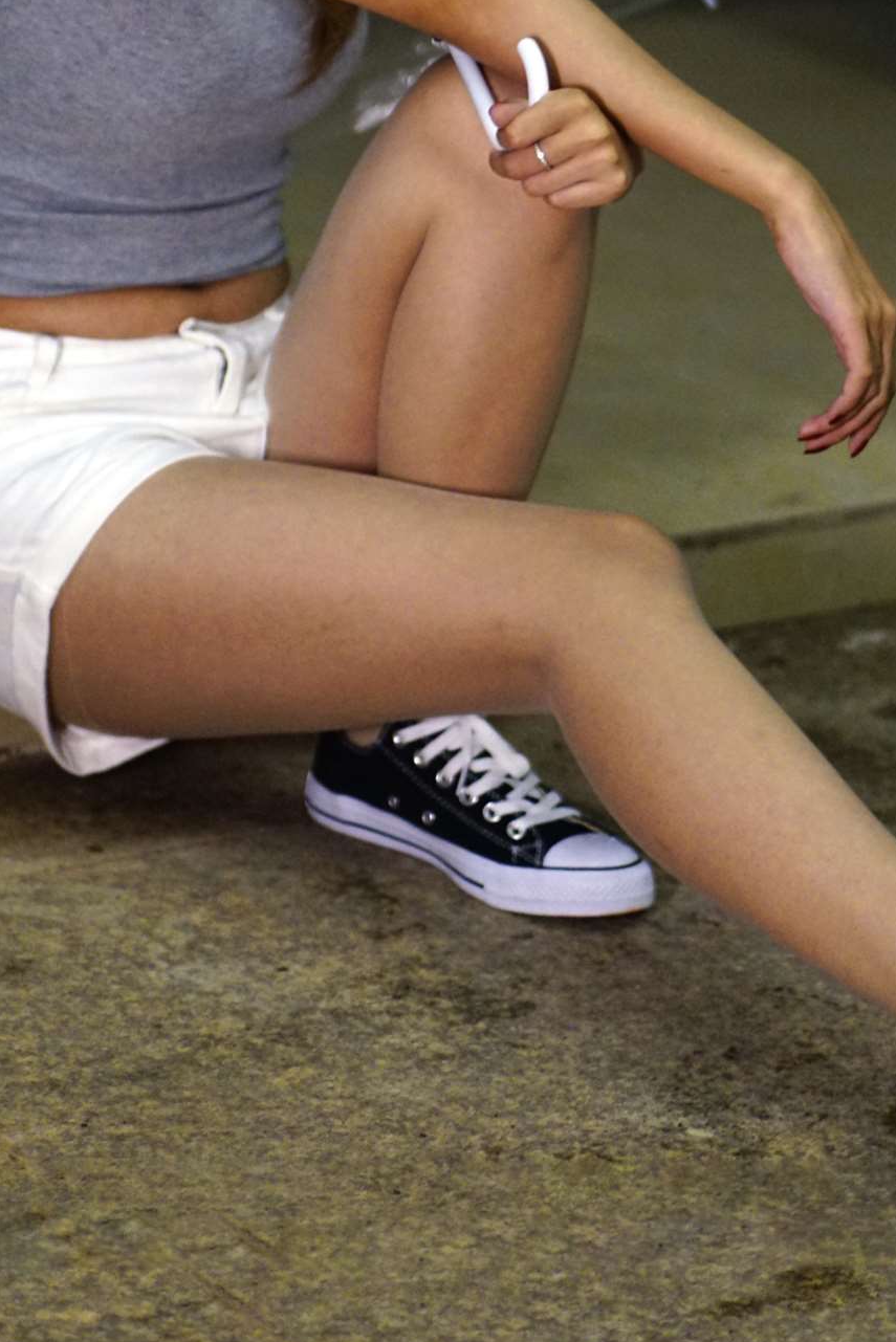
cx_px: 488
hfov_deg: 7.7
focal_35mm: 179
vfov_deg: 11.4
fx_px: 6677
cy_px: 51
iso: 2000
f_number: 1.8
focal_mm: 85
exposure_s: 1/160
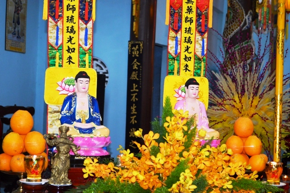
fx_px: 628
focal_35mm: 78
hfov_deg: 26.0
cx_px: 145
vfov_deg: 17.5
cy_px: 96
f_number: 5.6
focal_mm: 52
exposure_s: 1/60
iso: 1100
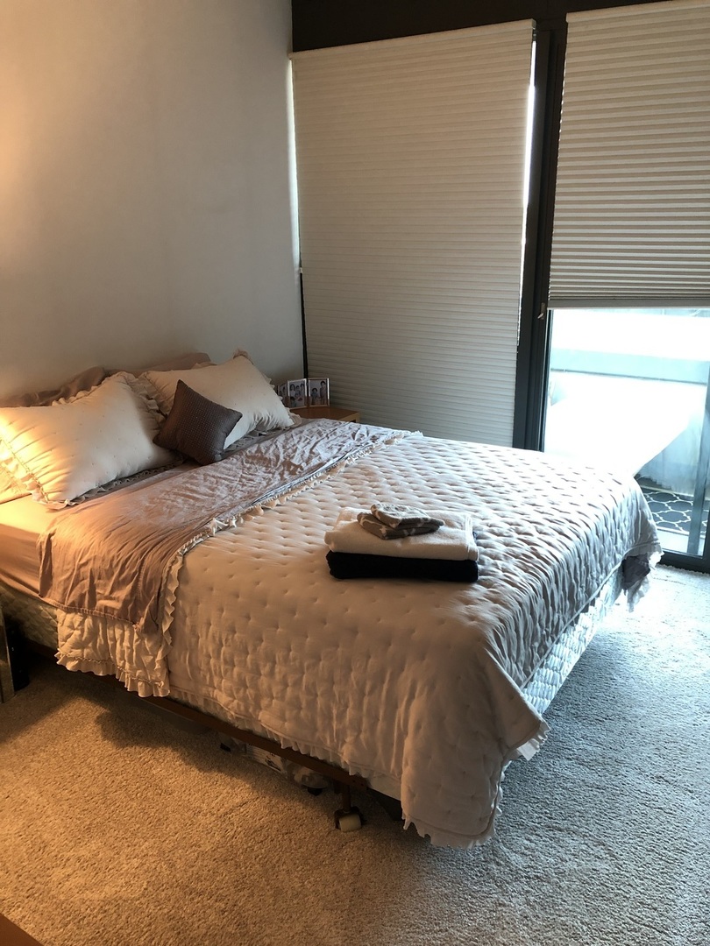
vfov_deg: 63.4
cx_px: 355
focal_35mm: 28
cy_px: 473
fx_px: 766
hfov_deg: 49.7
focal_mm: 3.99
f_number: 1.8
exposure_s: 1/15
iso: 64
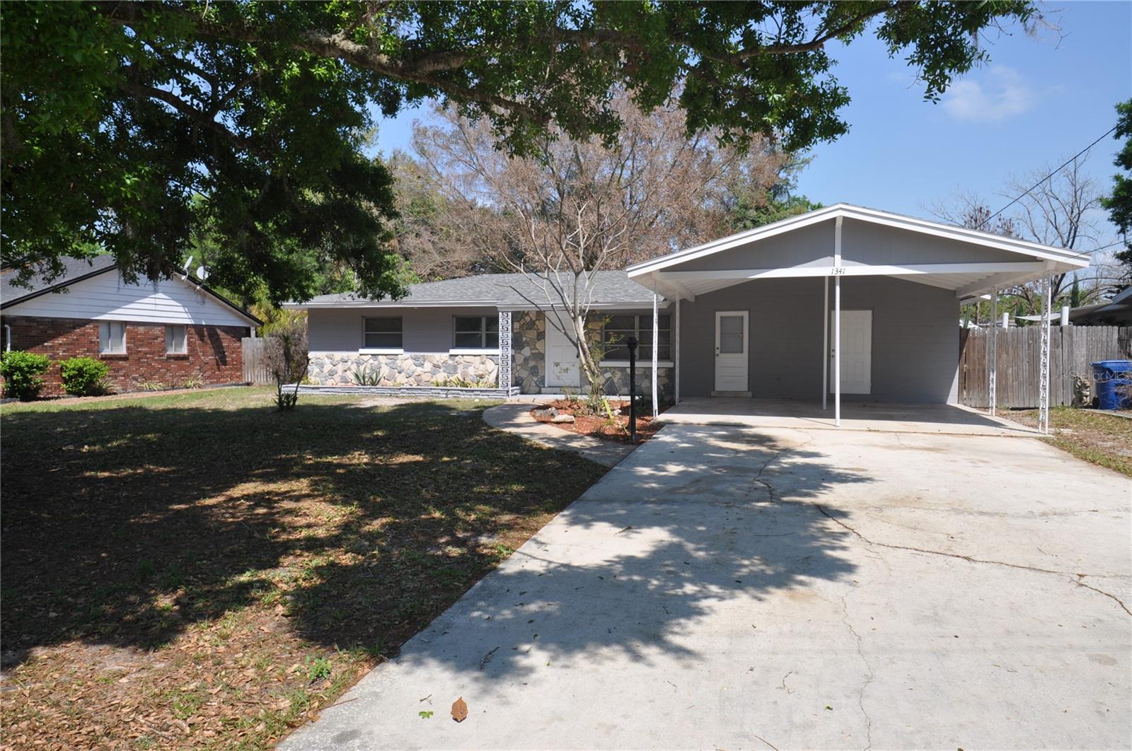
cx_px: 566
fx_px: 706
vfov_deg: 56.0
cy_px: 376
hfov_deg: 77.4
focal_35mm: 22
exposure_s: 1/320
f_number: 9
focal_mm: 15
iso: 200
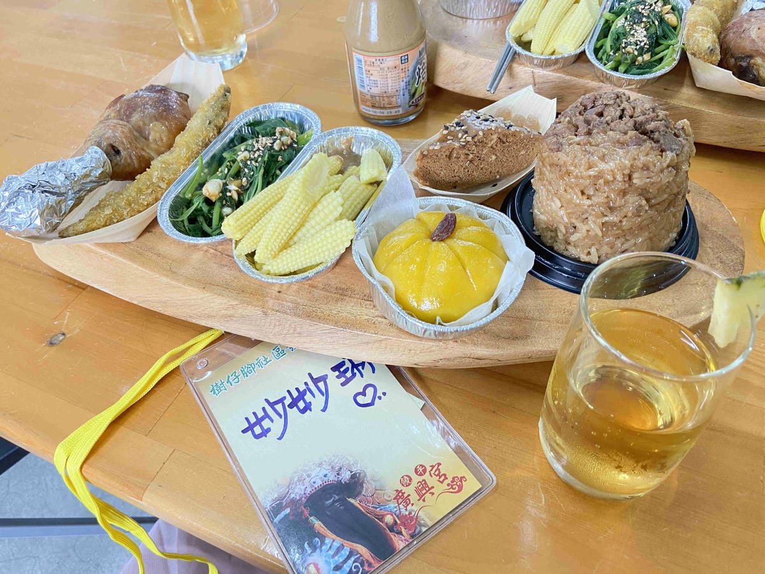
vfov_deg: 53.1
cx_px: 382
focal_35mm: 26
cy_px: 287
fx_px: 575
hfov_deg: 67.3
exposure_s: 1/60
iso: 100
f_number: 1.8
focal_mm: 4.25
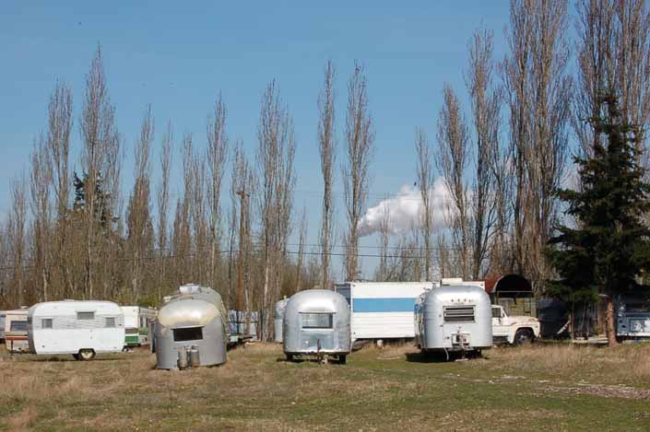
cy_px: 216
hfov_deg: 24.6
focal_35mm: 82
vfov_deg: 16.5
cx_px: 325
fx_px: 1488
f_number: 29
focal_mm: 55
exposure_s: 1/60
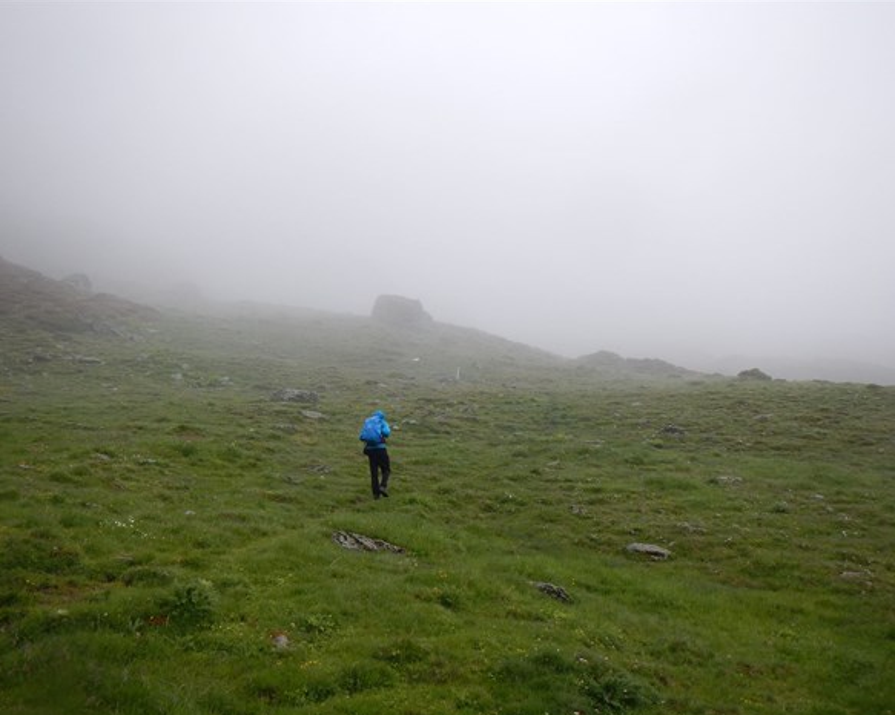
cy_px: 367
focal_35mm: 30
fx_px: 794
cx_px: 430
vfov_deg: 48.5
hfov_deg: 58.8
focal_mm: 5
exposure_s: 1/640
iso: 125
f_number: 3.9
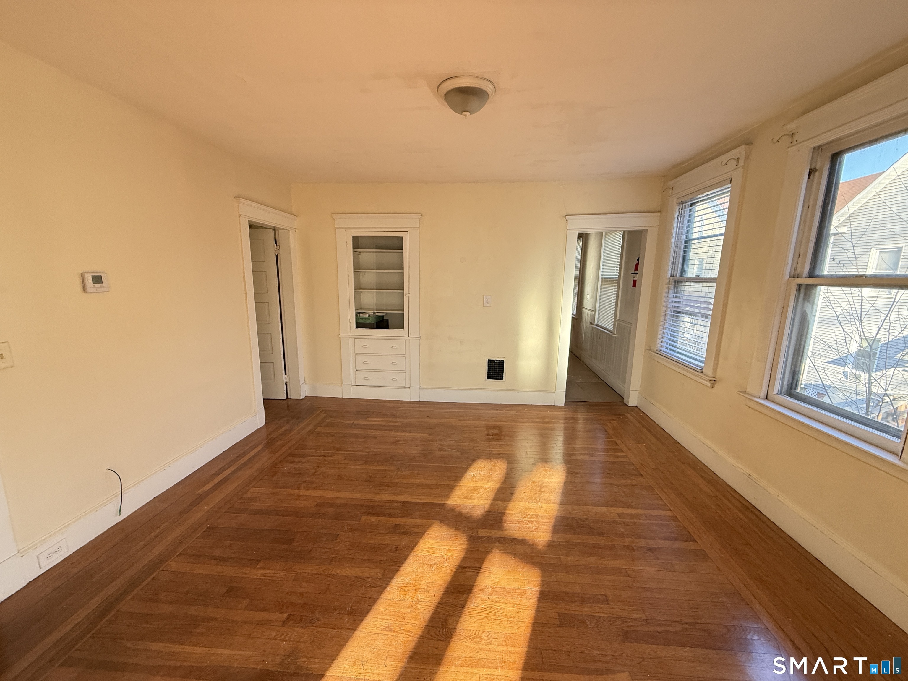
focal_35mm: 14
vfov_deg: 85.7
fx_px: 367
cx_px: 454
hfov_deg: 102.1
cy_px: 340
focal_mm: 2.22
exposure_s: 1/99
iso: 200
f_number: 2.2
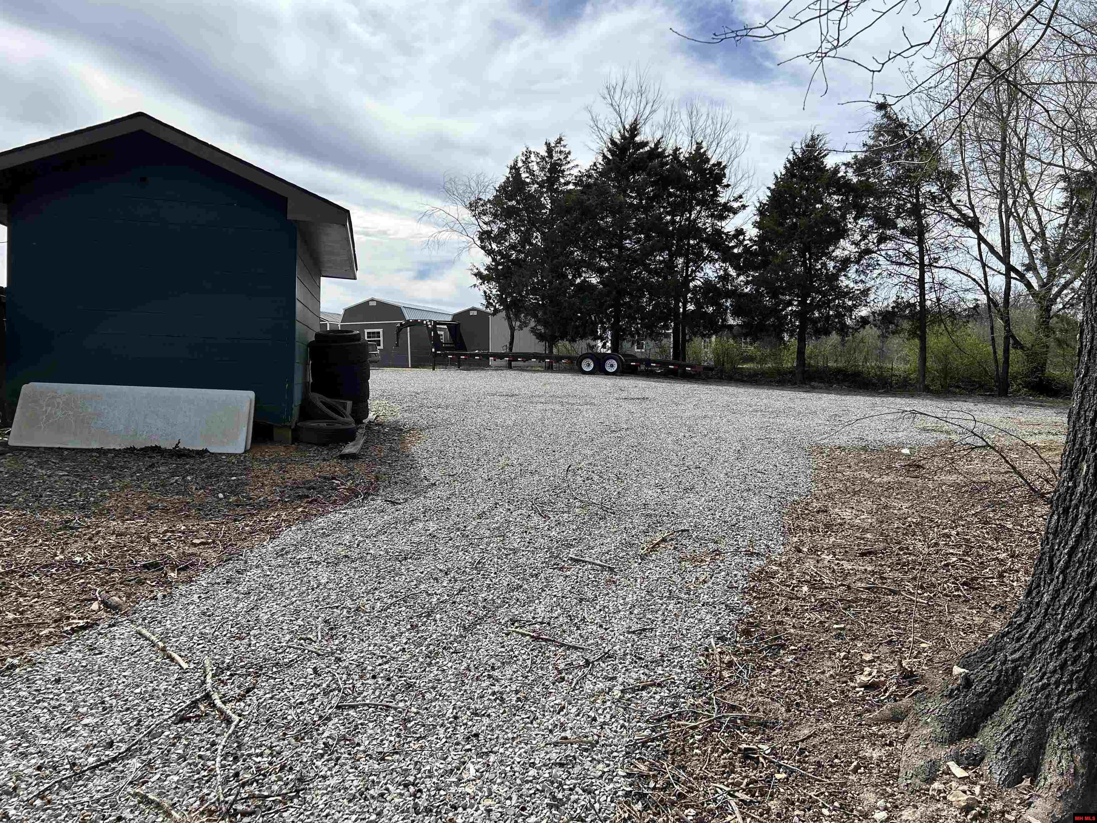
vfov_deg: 53.1
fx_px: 824
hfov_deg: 67.3
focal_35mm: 26
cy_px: 412
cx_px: 548
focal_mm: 5.7
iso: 50
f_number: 1.5
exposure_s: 1/3460
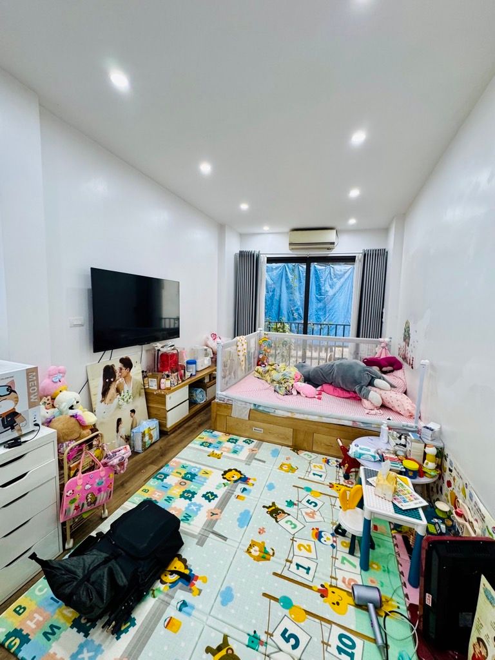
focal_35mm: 14
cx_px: 248
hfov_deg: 85.7
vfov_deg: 102.1
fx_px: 267
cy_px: 330
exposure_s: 1/100
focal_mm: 2.22
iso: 200
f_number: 2.2
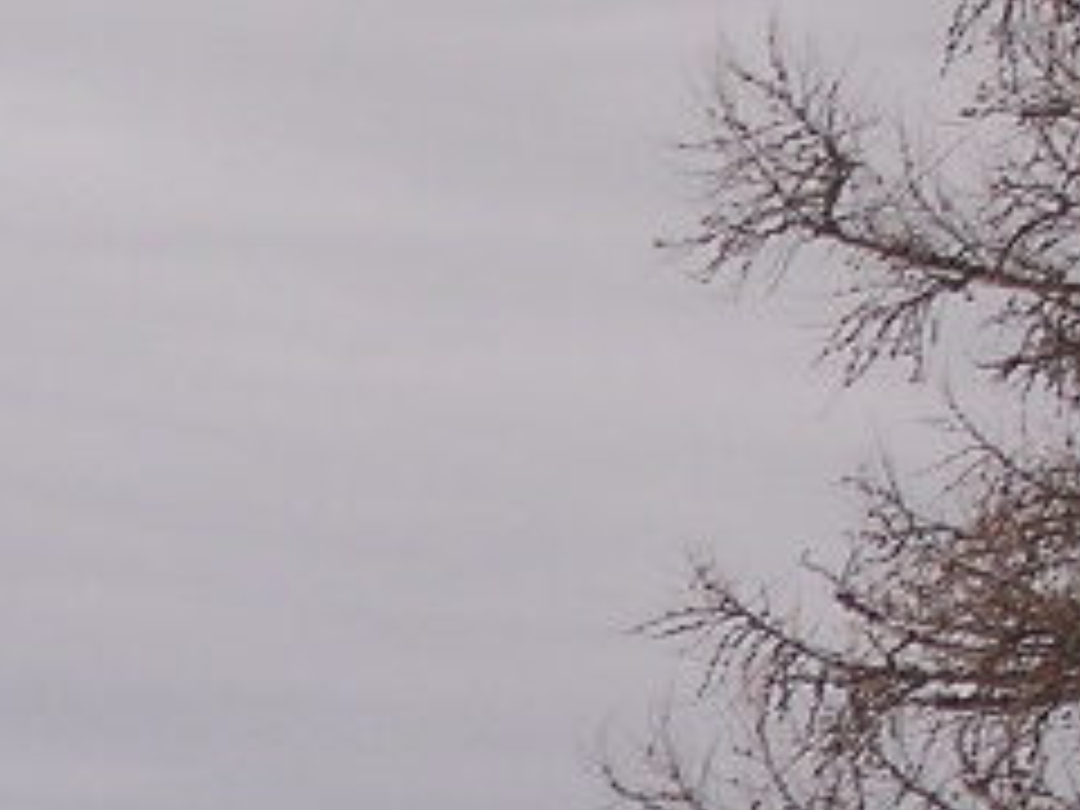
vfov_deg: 3.0
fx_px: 15319
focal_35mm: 491
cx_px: -652
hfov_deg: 4.0
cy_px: 1364
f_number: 4.9
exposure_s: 1/124
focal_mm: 17.4
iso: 100
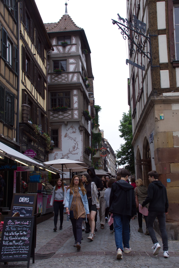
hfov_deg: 34.2
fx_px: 291
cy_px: 134
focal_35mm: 39
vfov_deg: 49.6
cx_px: 90
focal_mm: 26
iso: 400
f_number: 9
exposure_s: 1/160
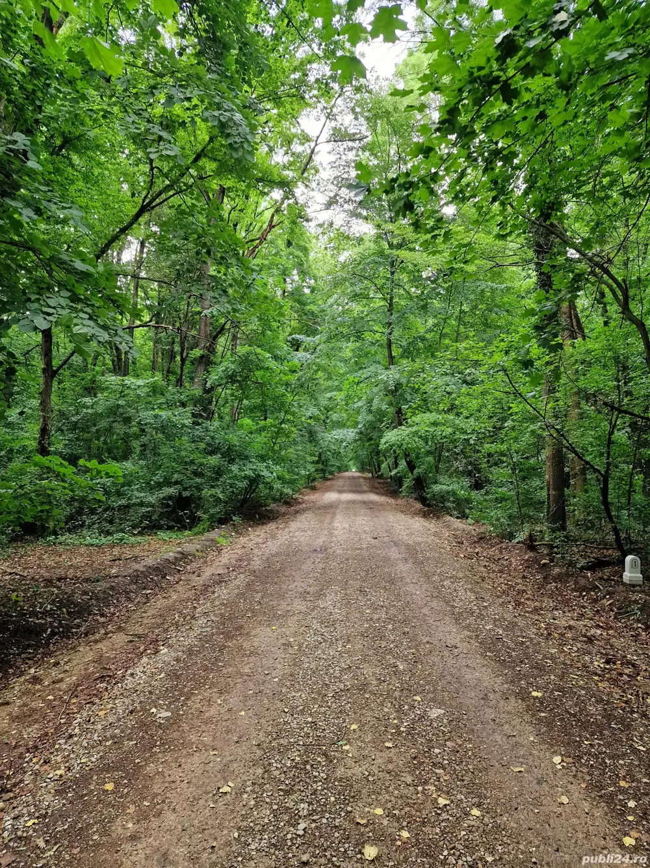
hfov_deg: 58.9
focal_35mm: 23
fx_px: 576
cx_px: 325
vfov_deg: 73.9
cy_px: 434
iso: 80
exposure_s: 1/182
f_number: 1.8
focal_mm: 6.4
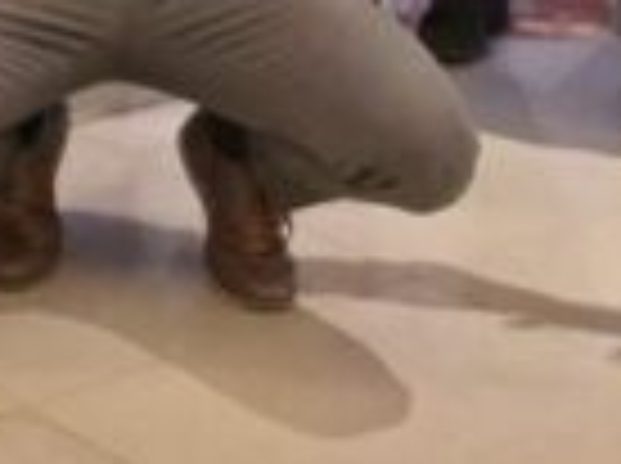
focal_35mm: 171
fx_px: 3062
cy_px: -973
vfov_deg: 7.5
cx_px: -284
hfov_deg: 11.2
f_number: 1.8
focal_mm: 5.54
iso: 160
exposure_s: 1/100
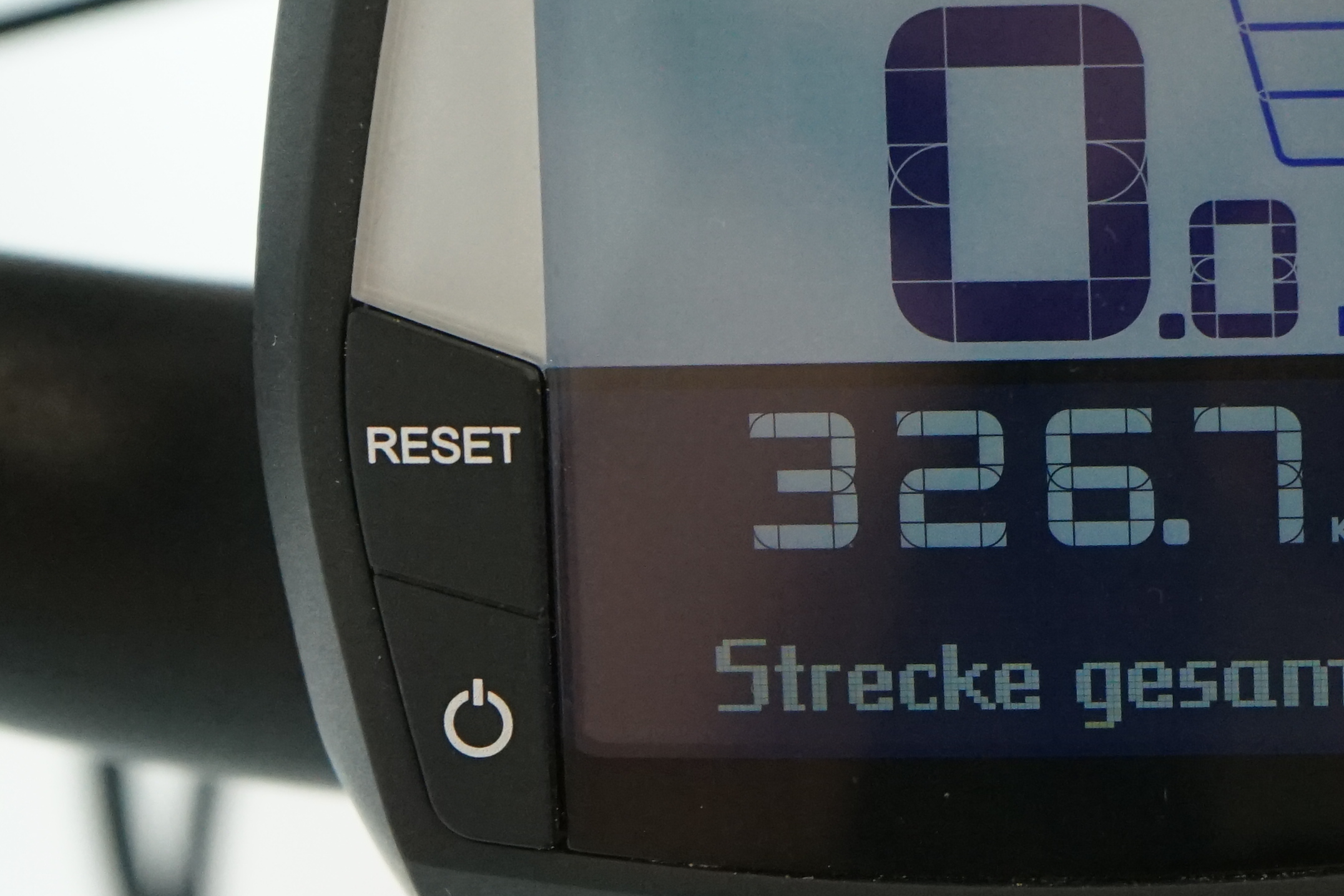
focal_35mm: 170
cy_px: 397
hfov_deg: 12.1
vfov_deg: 8.1
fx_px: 6346
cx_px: 1011
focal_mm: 61
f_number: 6.3
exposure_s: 1/200
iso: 2500
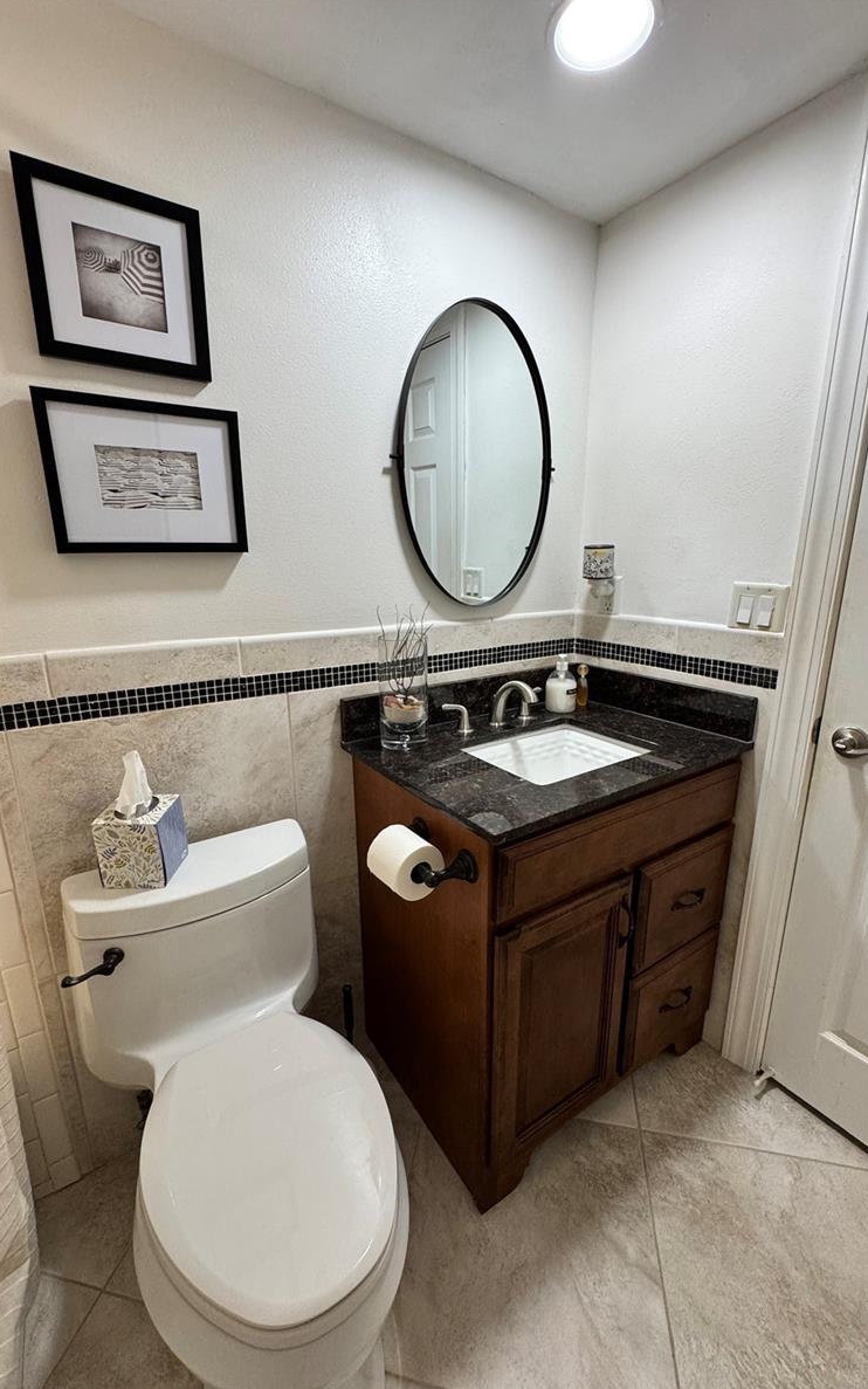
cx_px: 434
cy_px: 697
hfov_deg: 74.8
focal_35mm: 15
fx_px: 568
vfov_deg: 101.5
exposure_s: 1/120
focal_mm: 2.22
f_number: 2.2
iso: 200
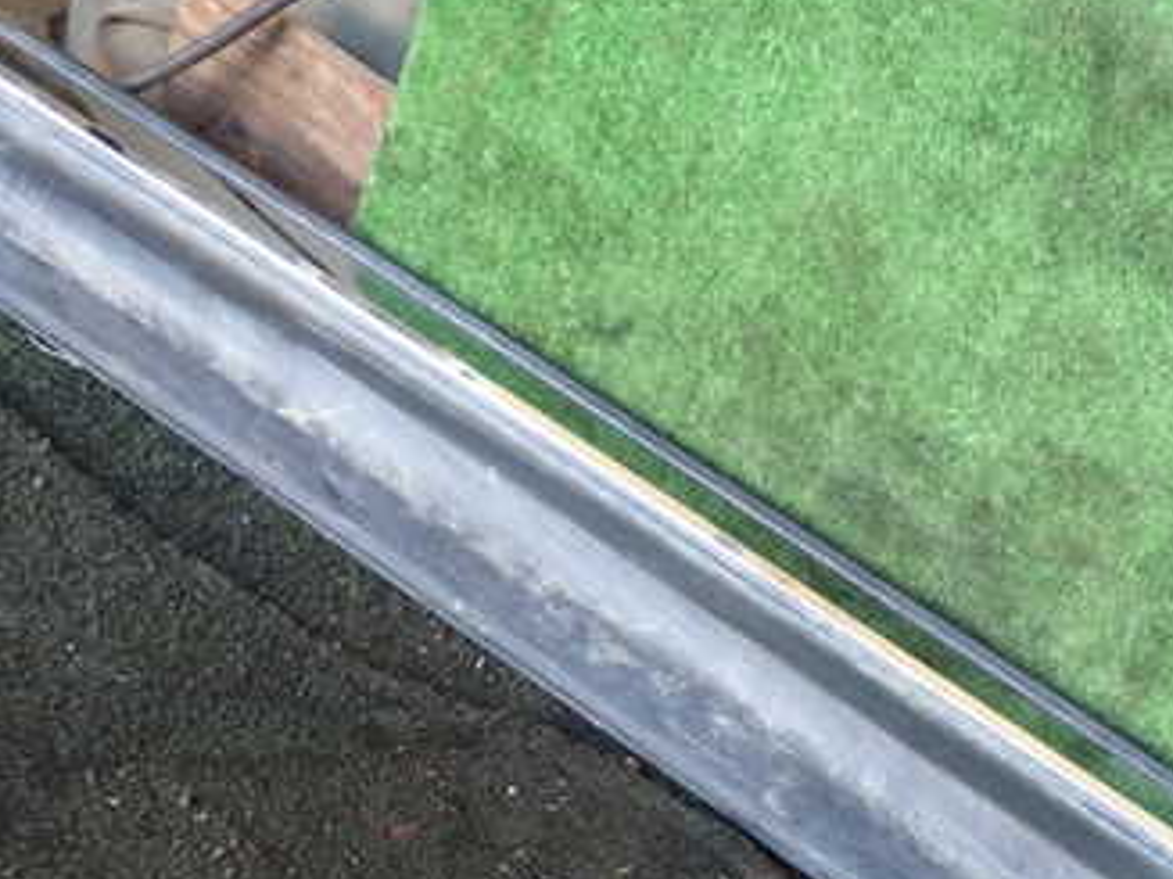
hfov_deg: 34.6
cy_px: 642
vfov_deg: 26.3
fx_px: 1863
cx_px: 786
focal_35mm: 55
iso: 200
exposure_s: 1/40
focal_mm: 5.4
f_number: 2.3
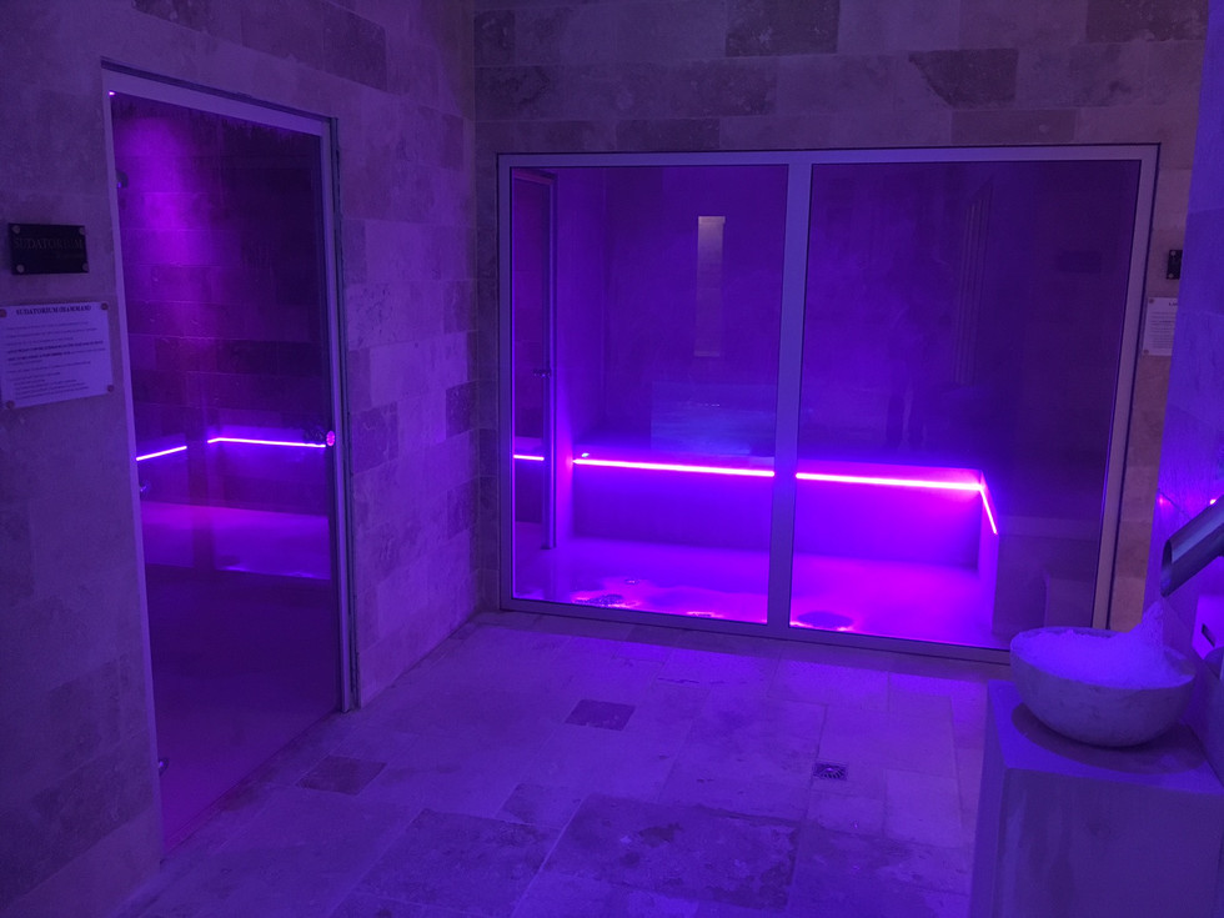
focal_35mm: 29
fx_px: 1025
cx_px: 612
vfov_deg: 48.2
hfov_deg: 61.7
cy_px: 459
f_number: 2.2
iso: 400
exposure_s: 1/17
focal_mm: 4.15
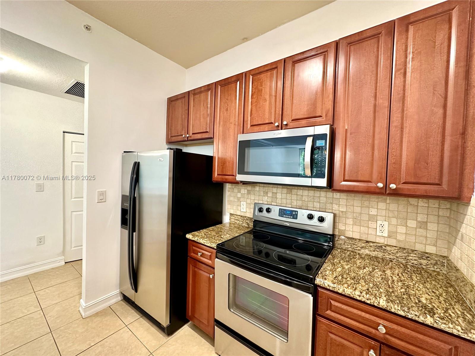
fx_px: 192
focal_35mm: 14
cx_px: 238
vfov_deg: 85.7
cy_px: 178
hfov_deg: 102.1
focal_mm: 2.22
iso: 320
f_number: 2.2
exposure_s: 1/60
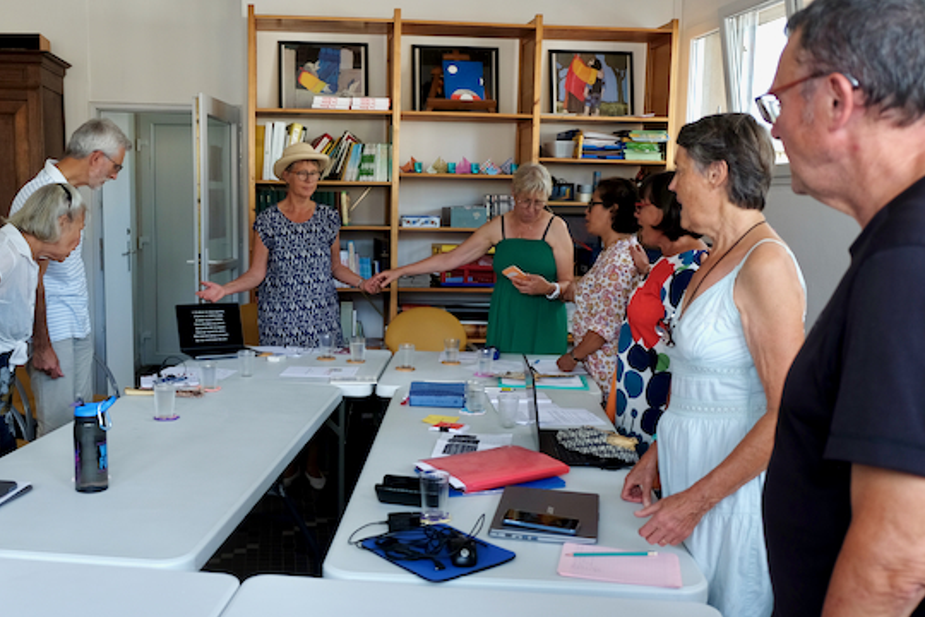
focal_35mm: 35
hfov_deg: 54.1
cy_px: 340
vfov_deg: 37.8
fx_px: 899
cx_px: 373
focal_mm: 18
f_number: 2.8
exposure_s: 1/85
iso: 200
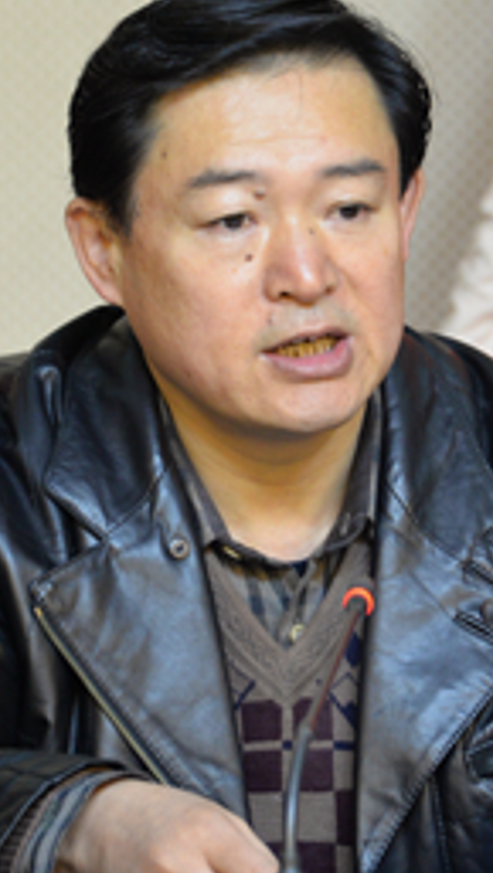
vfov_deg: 5.2
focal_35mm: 416
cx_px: 401
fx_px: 9646
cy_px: 328
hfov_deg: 2.9
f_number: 5.6
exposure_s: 1/15
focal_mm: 170
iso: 1600
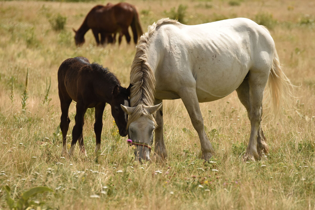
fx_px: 3019
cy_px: 105
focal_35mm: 345
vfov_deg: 4.0
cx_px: 158
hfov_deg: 6.0
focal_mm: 230
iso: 400
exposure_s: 1/2000
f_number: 5.6
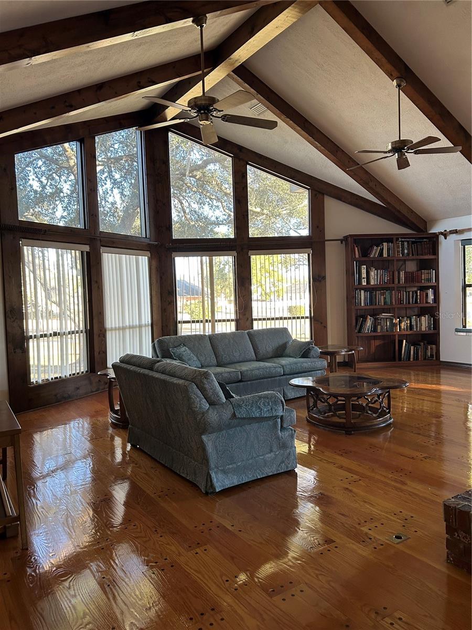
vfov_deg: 67.3
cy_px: 315
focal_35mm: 26
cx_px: 236
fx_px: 473
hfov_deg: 53.1
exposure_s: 1/121
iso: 125
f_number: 1.5
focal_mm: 5.7
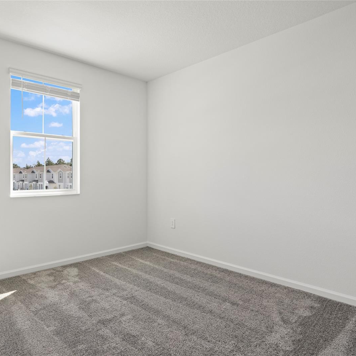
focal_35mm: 23
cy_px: 178
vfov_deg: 67.3
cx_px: 138
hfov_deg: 66.4
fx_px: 268
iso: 100
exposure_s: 1/5
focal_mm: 18
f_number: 9
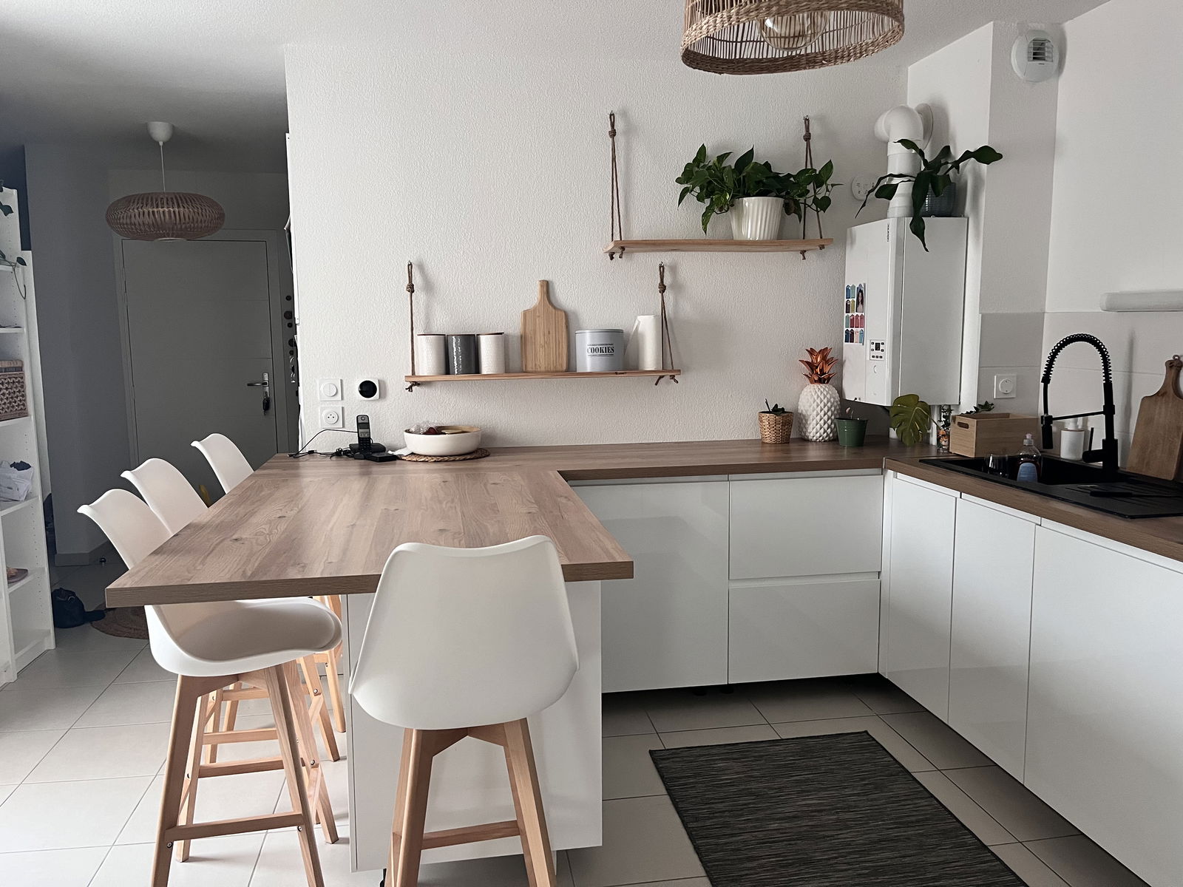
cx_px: 592
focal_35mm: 26
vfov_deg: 53.1
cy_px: 444
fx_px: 889
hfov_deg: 67.3
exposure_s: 1/60
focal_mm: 5.1
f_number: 1.6
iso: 200
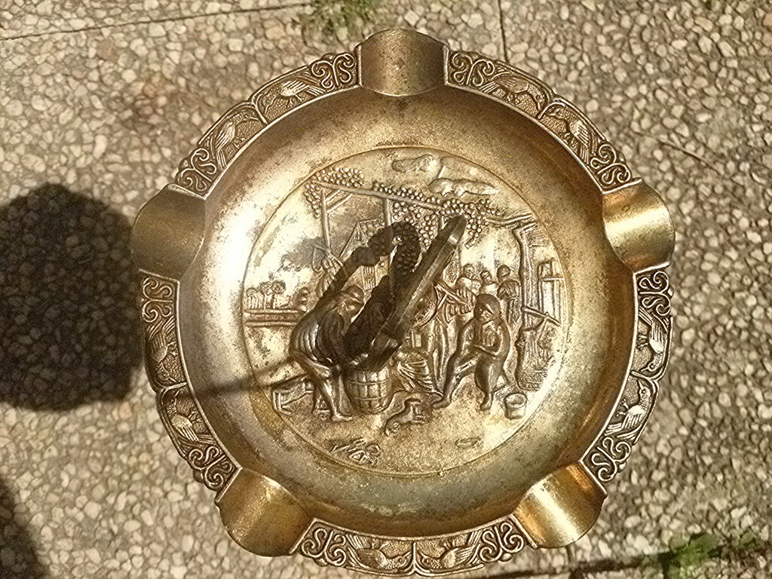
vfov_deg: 29.1
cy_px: 290
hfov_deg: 38.2
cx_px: 386
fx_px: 1115
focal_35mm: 50
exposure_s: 1/1000
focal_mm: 9
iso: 800
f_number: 11
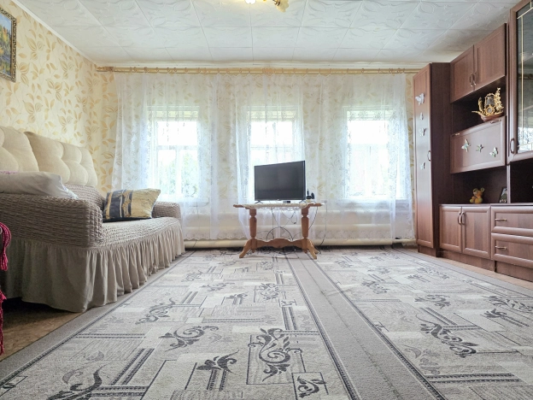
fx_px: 354
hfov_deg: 73.9
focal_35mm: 23
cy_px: 200
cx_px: 266
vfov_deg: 58.9
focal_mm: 6.3
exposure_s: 1/101
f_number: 1.7
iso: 500
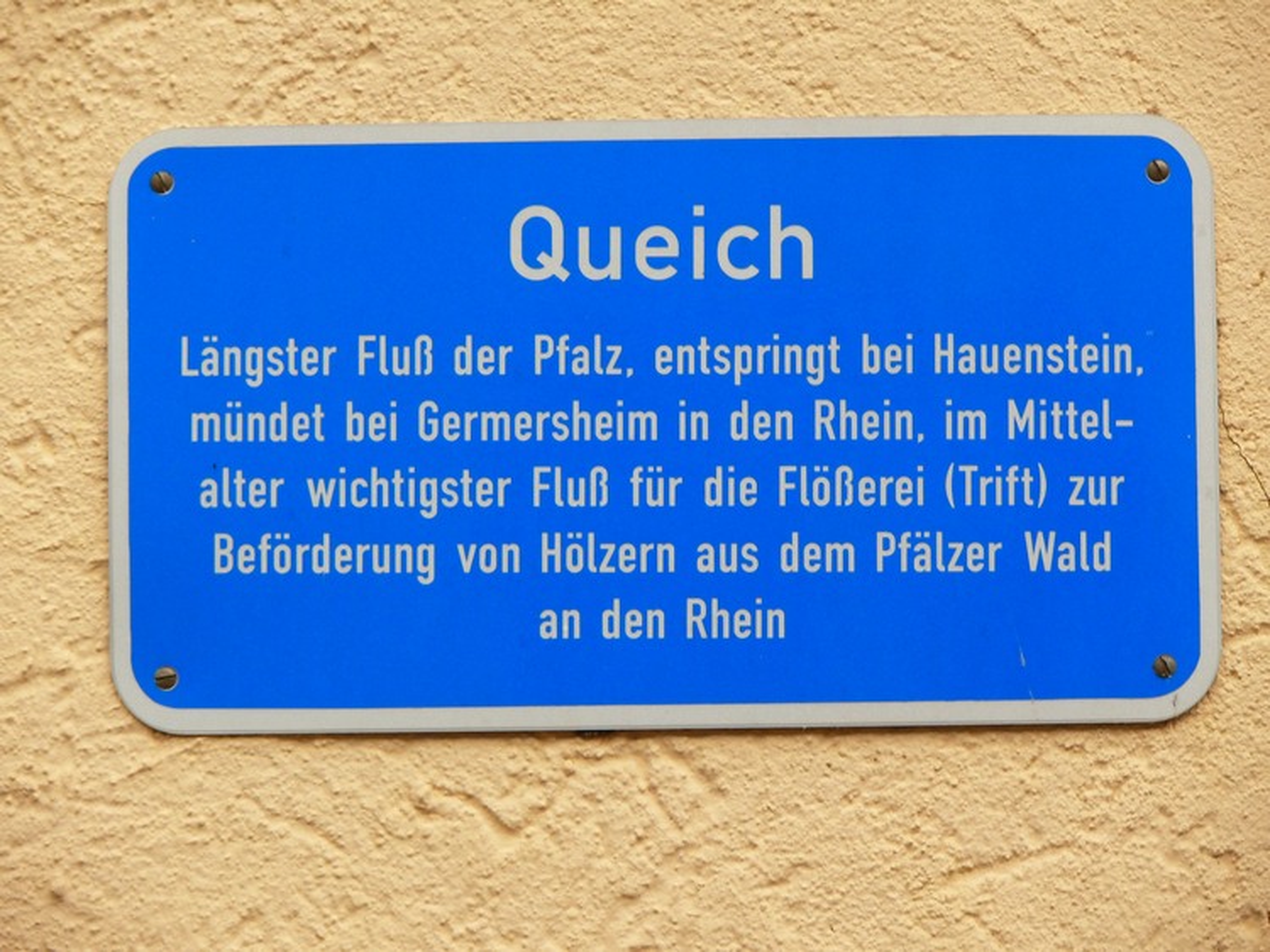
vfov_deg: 7.3
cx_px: 635
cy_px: 476
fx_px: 7482
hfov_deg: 9.7
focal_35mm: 204
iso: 100
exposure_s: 1/125
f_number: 4
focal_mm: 43.1
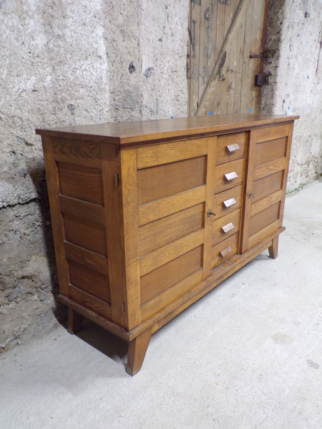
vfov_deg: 63.4
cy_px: 214
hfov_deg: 49.7
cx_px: 161
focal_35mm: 28
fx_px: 347
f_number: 3.1
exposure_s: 1/12
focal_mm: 5
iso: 400
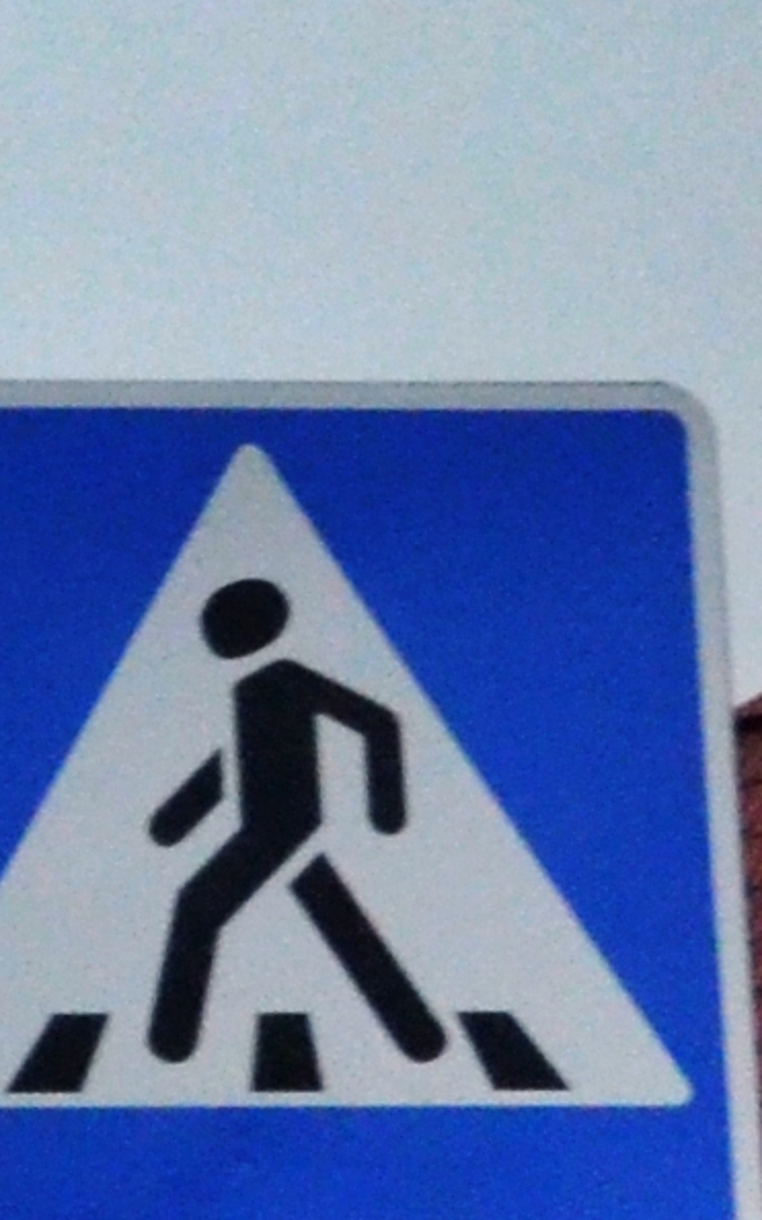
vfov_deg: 6.9
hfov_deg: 3.6
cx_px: -4135
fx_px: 10106
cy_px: 1376
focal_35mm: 304
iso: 1600
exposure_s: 1/400
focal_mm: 24
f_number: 10
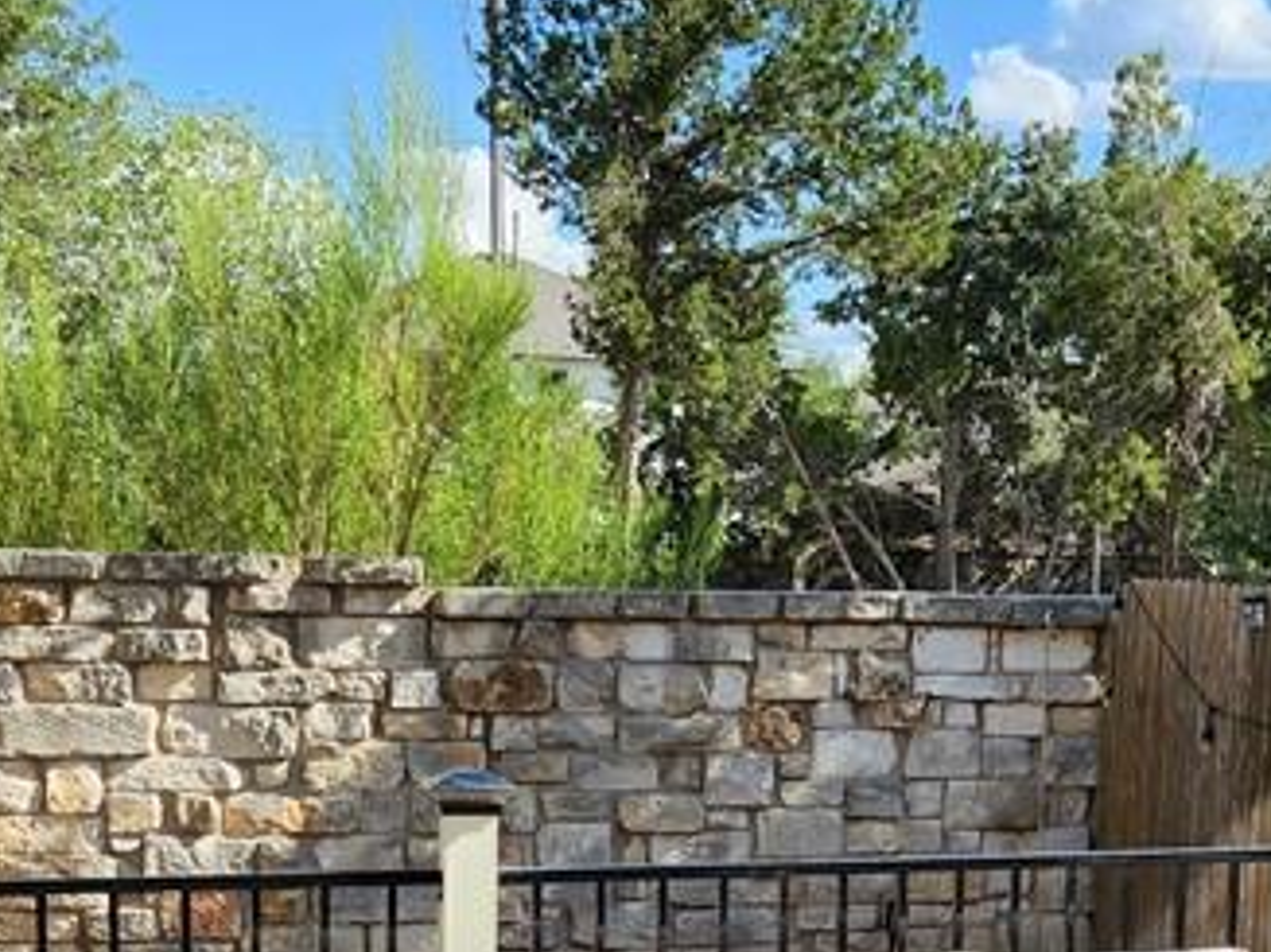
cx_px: 723
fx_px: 2643
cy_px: 863
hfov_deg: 27.0
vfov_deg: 20.0
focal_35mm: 72
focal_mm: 5.4
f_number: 1.8
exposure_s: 1/937
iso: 20
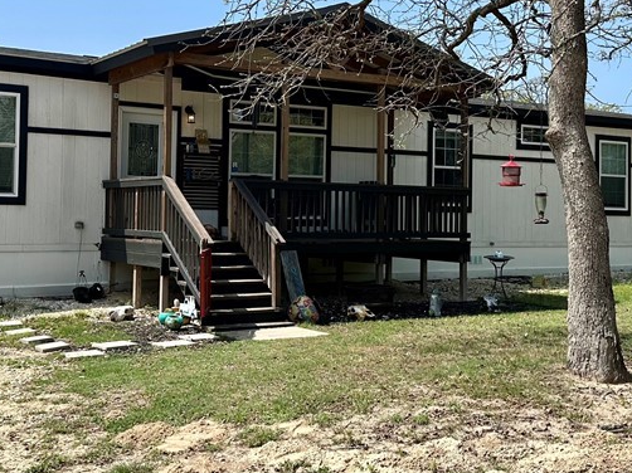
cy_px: 187
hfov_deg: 38.9
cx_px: 287
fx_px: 894
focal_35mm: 49
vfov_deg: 29.6
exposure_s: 1/4545
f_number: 1.78
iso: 80
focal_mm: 6.86
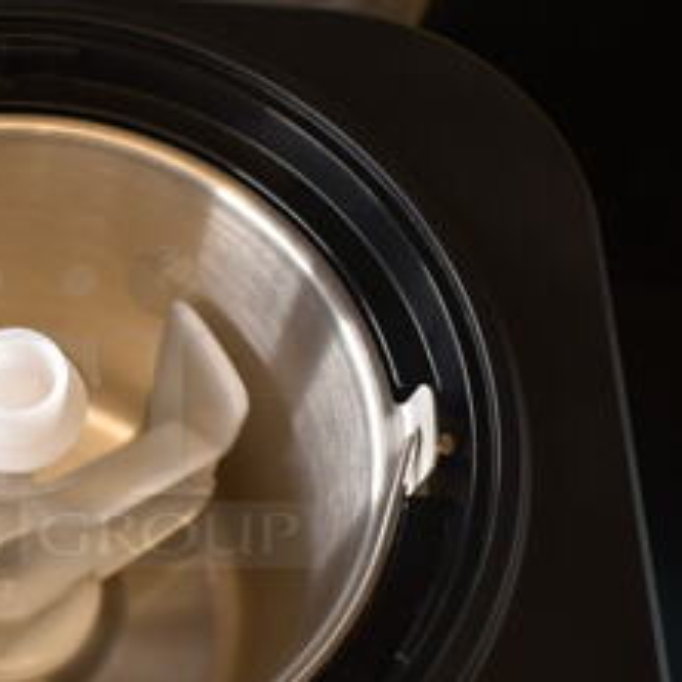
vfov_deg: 27.2
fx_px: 1404
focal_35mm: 63
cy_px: 406
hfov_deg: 25.8
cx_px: -15
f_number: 3.5
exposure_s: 1/40
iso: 100
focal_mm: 18
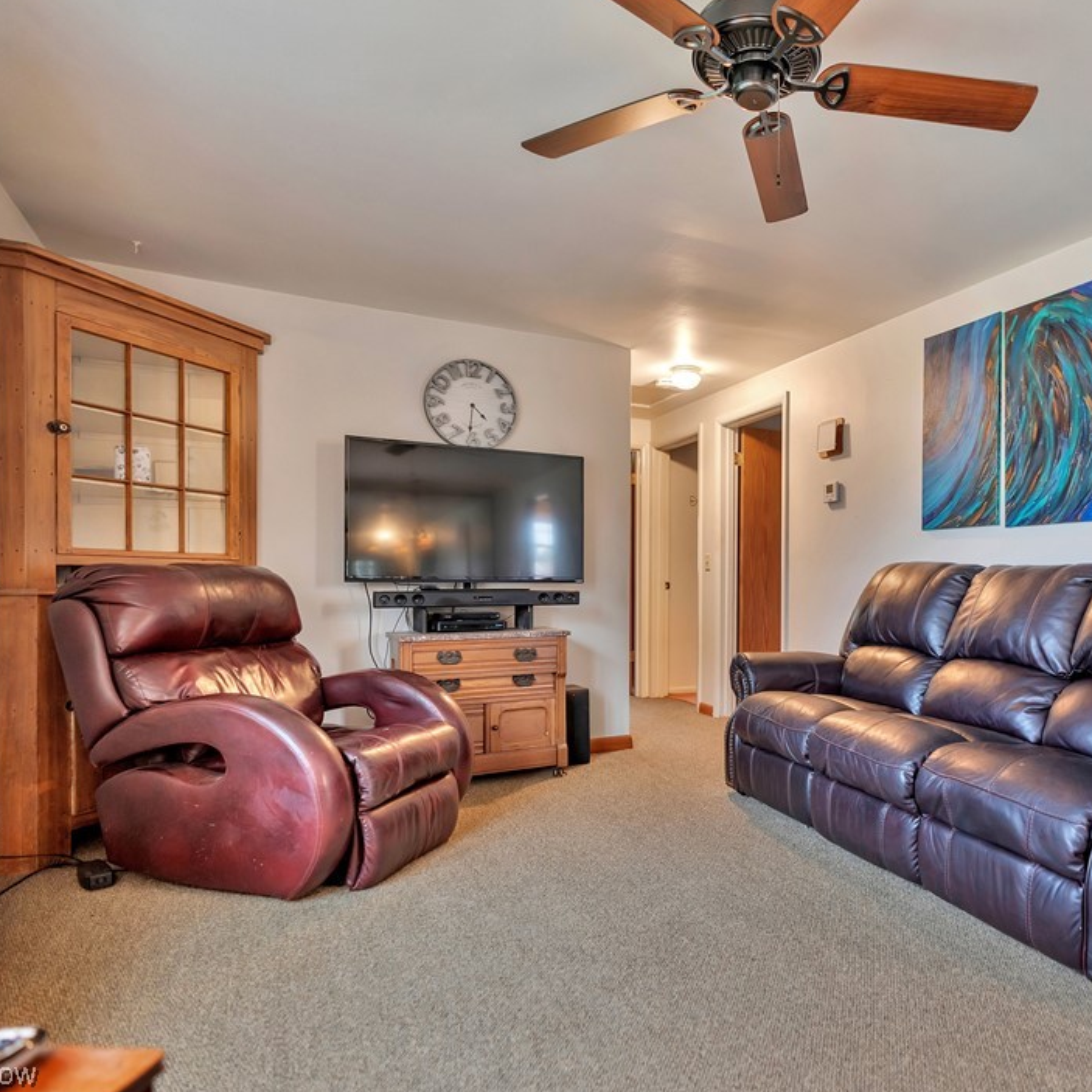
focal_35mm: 21
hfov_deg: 69.9
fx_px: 749
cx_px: 735
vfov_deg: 72.1
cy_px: 544
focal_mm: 16
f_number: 2.8
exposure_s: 1/40
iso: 1000
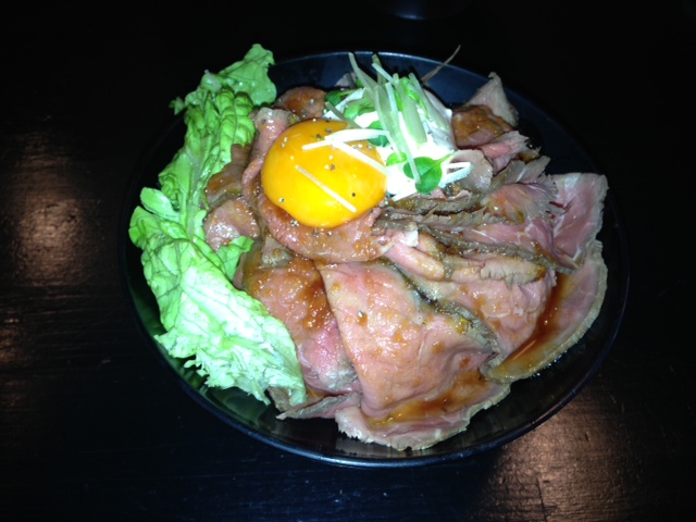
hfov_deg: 55.4
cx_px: 348
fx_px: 664
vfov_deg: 42.9
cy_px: 261
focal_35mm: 33
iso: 50
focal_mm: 4.13
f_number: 2.4
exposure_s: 1/21
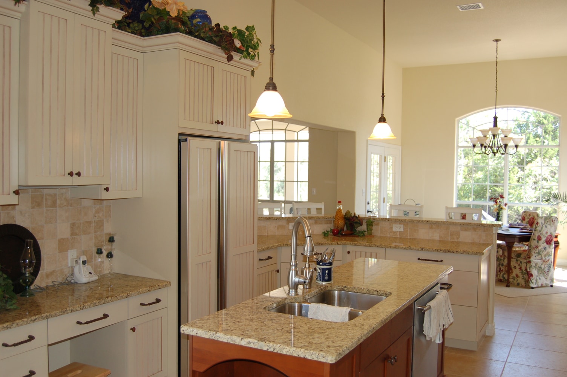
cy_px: 188
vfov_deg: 38.3
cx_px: 284
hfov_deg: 55.1
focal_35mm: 34
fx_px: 543
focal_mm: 23
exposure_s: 1/100
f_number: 3.8
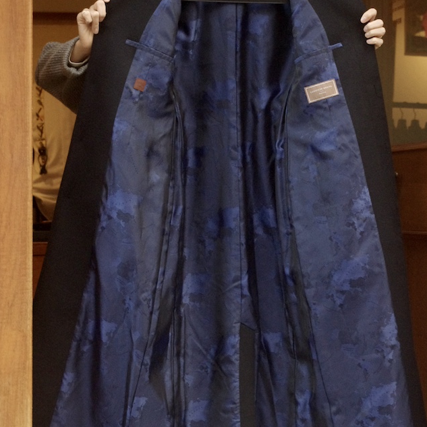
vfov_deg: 16.4
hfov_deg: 16.4
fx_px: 1479
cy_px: 212
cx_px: 215
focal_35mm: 106
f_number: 8
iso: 3200
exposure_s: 1/125
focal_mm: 55
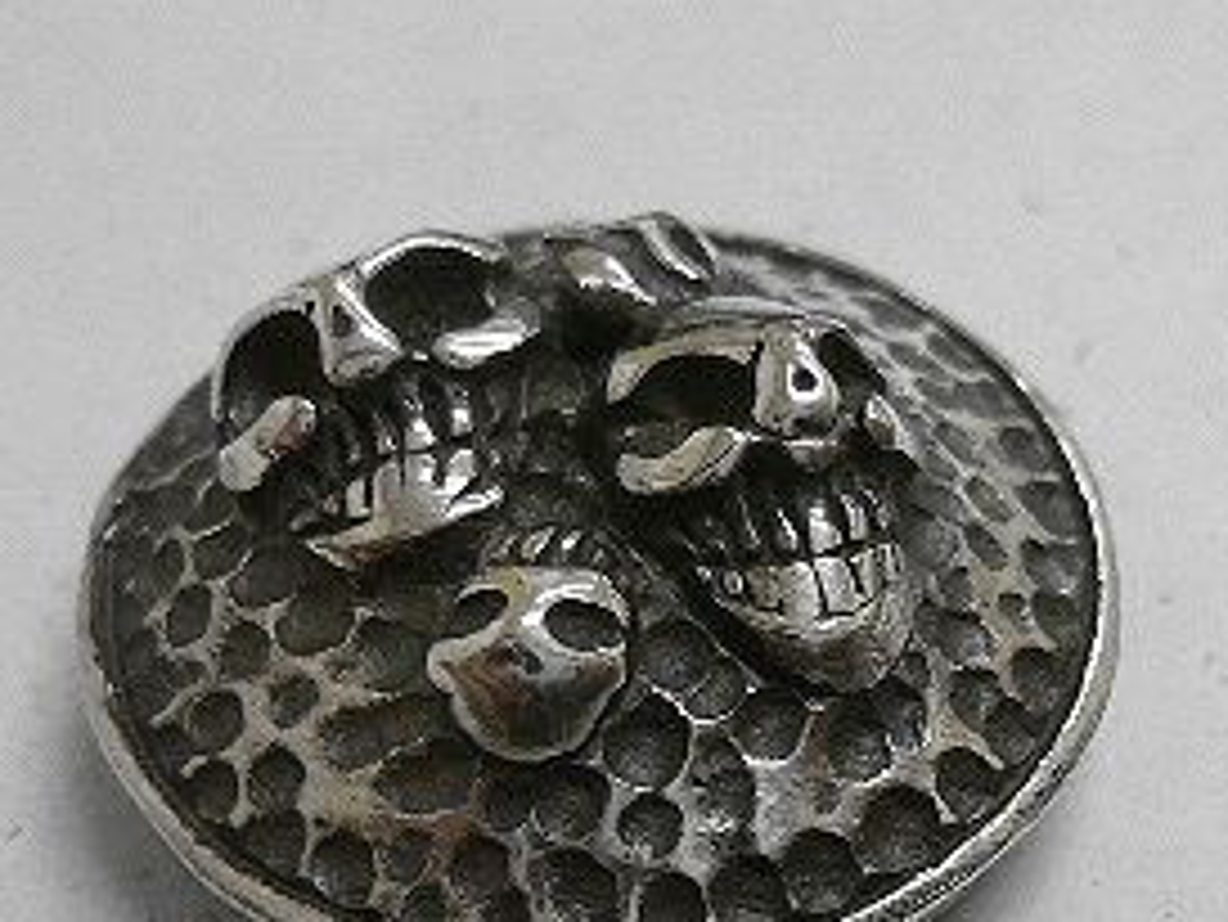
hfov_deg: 23.8
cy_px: 778
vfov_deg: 17.8
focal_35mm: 82
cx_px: 756
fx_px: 2910
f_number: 2.8
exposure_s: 1/30
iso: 100
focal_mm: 5.8
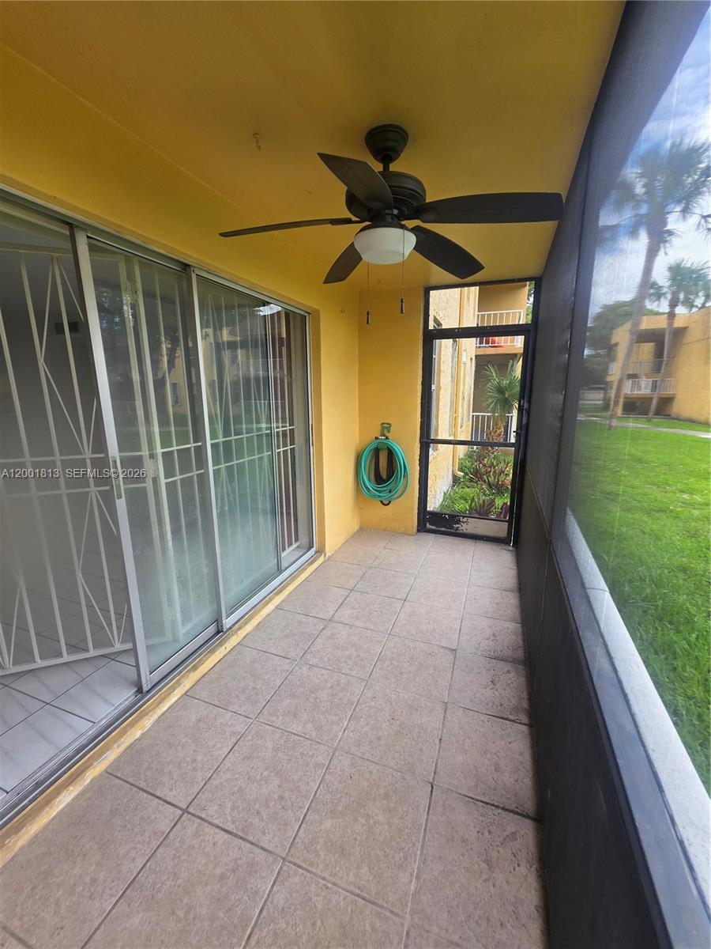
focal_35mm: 13
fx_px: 356
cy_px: 474
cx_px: 356
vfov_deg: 106.2
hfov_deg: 89.9
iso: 25
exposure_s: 1/120
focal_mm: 2.2
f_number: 1.9
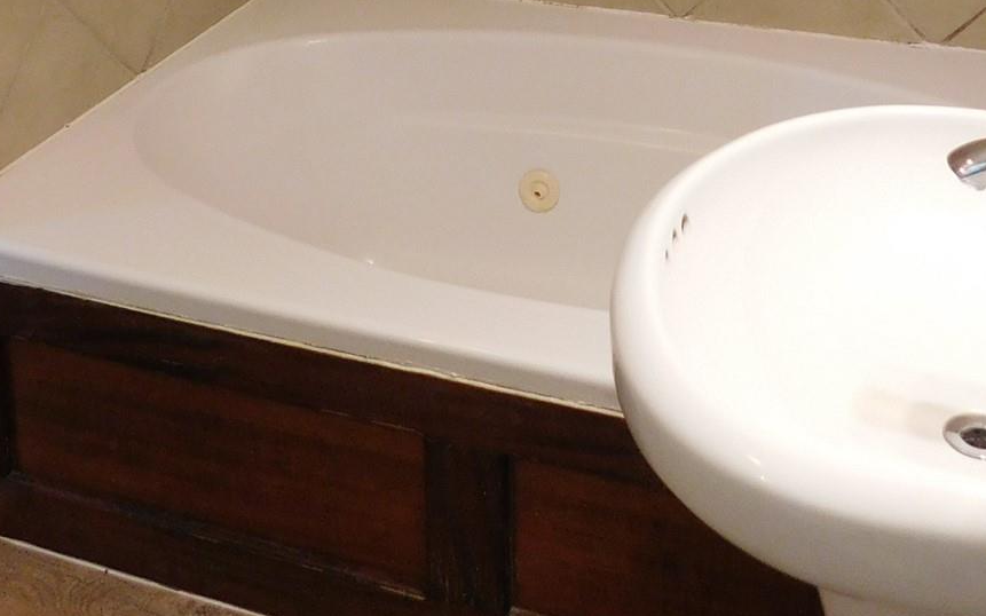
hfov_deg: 35.1
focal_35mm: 58
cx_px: 486
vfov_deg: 19.9
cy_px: -260
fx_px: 1558
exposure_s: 1/30
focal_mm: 4
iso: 220
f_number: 3
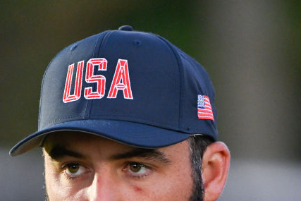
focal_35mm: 647
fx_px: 5411
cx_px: 106
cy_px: 234
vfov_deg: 2.1
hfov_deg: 3.2
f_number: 4
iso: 4000
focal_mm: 270
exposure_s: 1/400
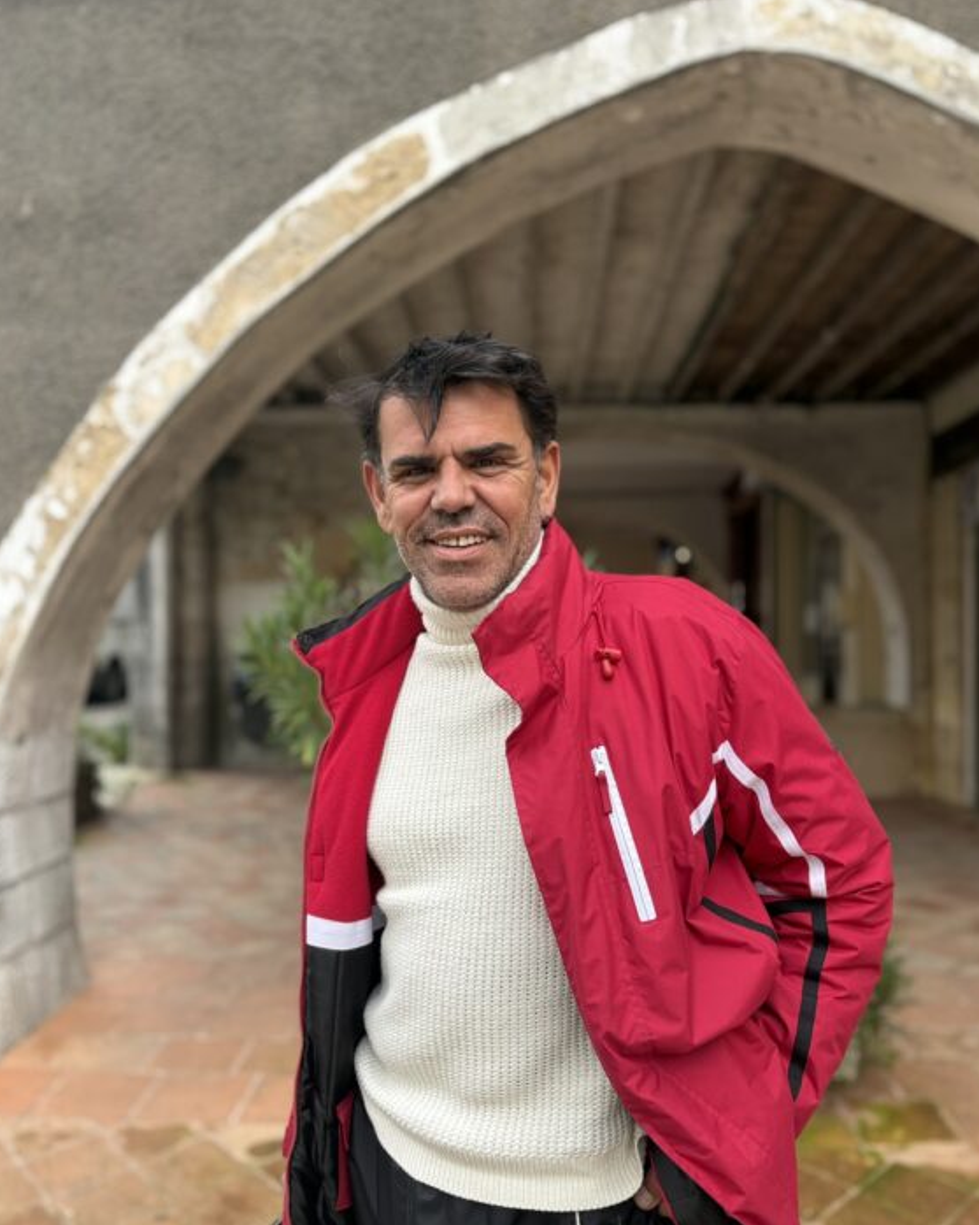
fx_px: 1015
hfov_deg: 51.5
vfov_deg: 62.2
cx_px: 495
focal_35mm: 28
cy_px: 641
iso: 50
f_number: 1.6
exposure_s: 1/355
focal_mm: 5.96
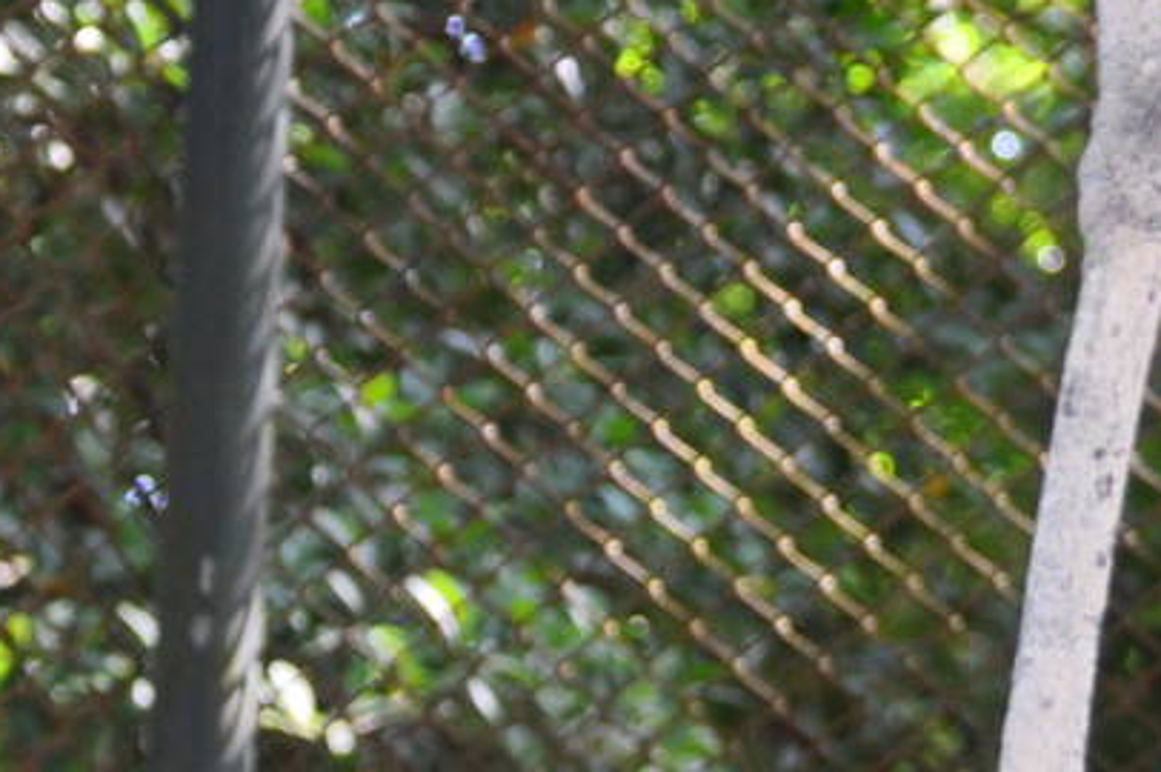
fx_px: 12373
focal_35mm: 384
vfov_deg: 3.6
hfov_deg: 5.4
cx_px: 1061
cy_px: -636
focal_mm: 65
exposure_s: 1/60
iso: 640
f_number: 5.3
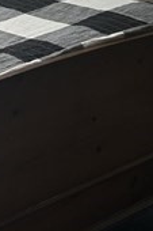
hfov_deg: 10.2
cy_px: -84
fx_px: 779
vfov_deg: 15.8
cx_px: -169
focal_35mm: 122
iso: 50
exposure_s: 1/526
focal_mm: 5.7
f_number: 1.5
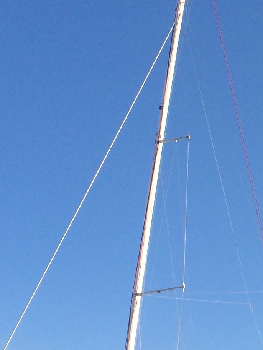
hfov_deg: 13.0
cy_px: 137
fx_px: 1084
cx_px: 417
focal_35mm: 107
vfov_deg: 18.4
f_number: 2.2
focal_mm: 4.12
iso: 32
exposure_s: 1/1709
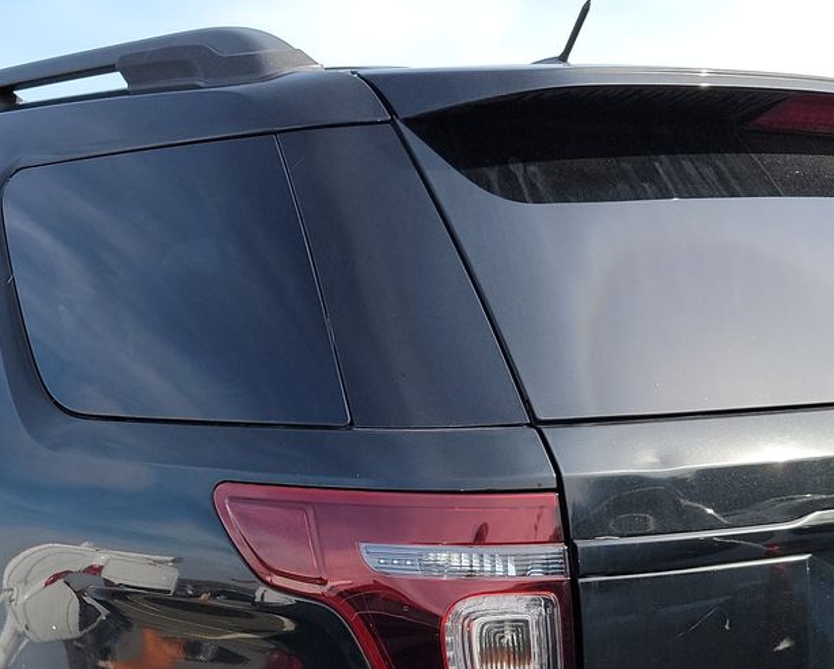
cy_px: 612
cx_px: 197
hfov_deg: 30.4
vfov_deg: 24.3
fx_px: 1507
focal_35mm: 61
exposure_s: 1/376
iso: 50
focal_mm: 6.7
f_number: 1.8
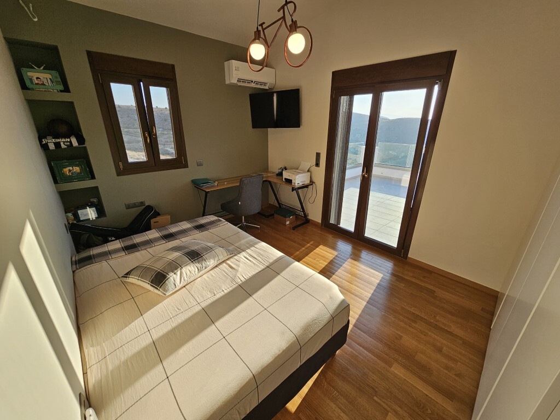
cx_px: 280
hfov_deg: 106.2
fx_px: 210
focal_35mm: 13
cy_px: 210
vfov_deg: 89.9
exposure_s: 1/405
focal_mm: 2.2
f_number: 2.2
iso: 50
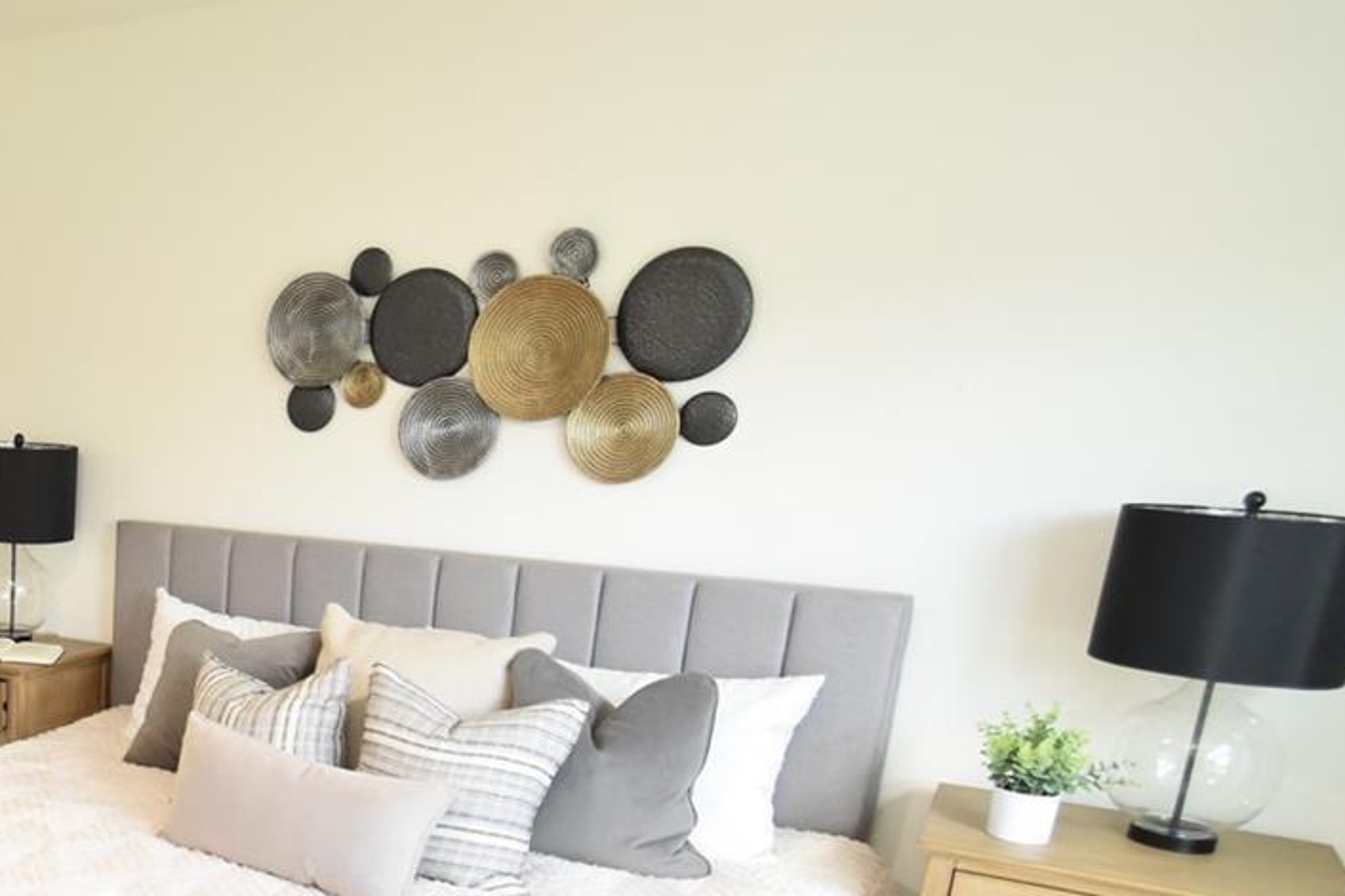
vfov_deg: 37.2
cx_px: 32
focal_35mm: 34
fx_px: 1270
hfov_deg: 47.4
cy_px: 738
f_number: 3.5
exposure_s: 1/60
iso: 1000
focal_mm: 10
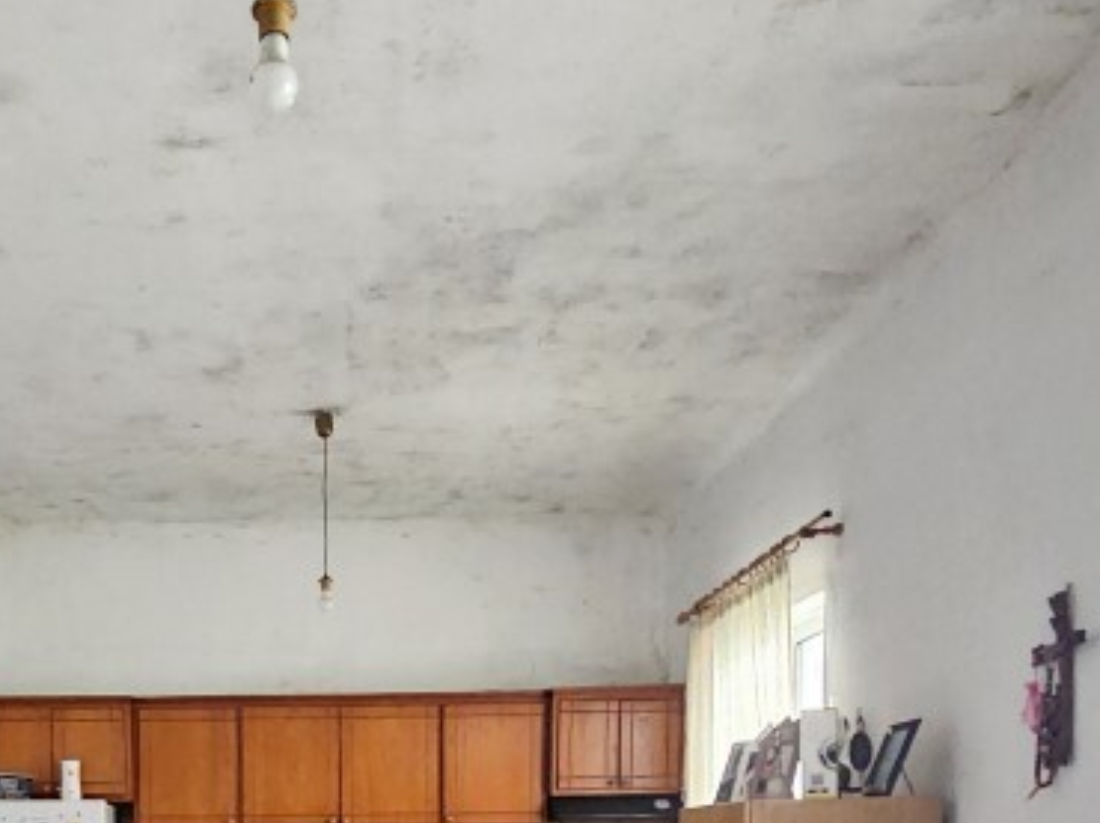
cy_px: 942
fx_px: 1143
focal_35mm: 36
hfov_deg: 49.7
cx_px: 297
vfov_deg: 33.6
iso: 4000
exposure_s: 1/25
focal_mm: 2.2
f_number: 2.2
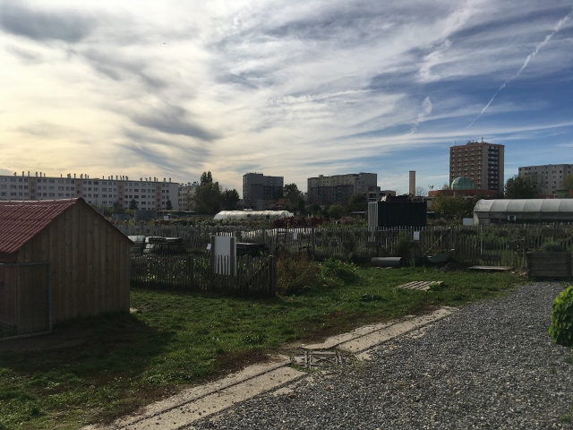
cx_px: 286
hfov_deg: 61.7
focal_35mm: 29
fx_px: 480
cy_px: 215
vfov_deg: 48.2
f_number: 2.2
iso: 25
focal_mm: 4.15
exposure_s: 1/3846
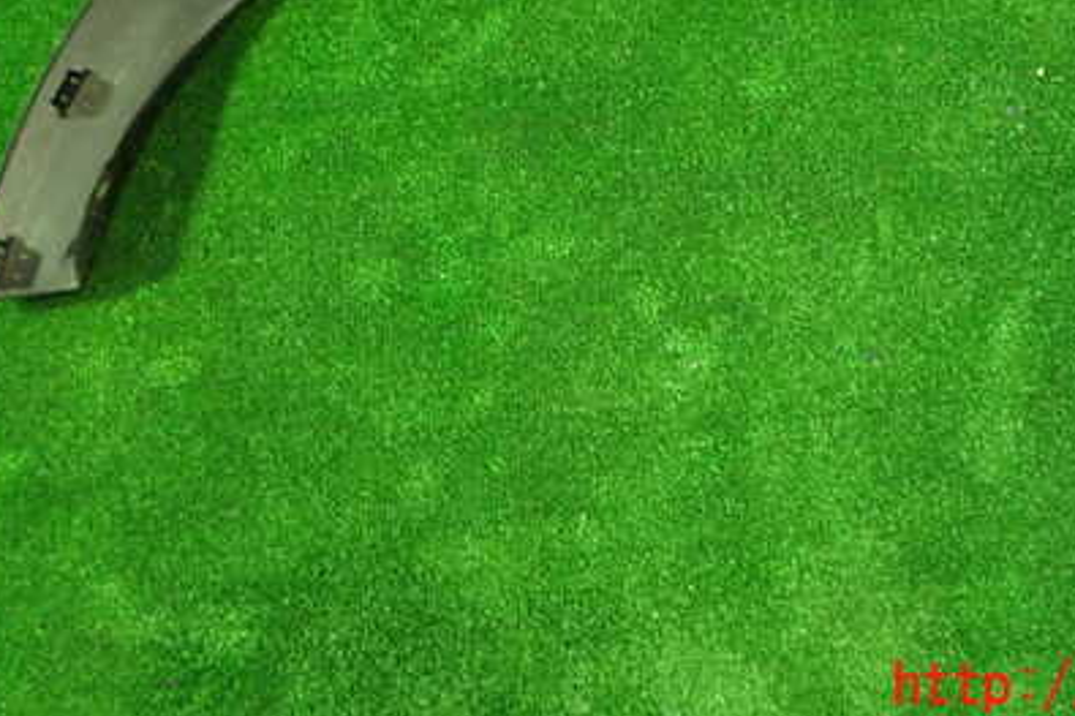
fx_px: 1791
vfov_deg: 22.2
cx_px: 691
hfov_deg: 33.2
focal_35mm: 60
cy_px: 109
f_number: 2.7
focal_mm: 6.83
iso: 800
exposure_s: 1/25
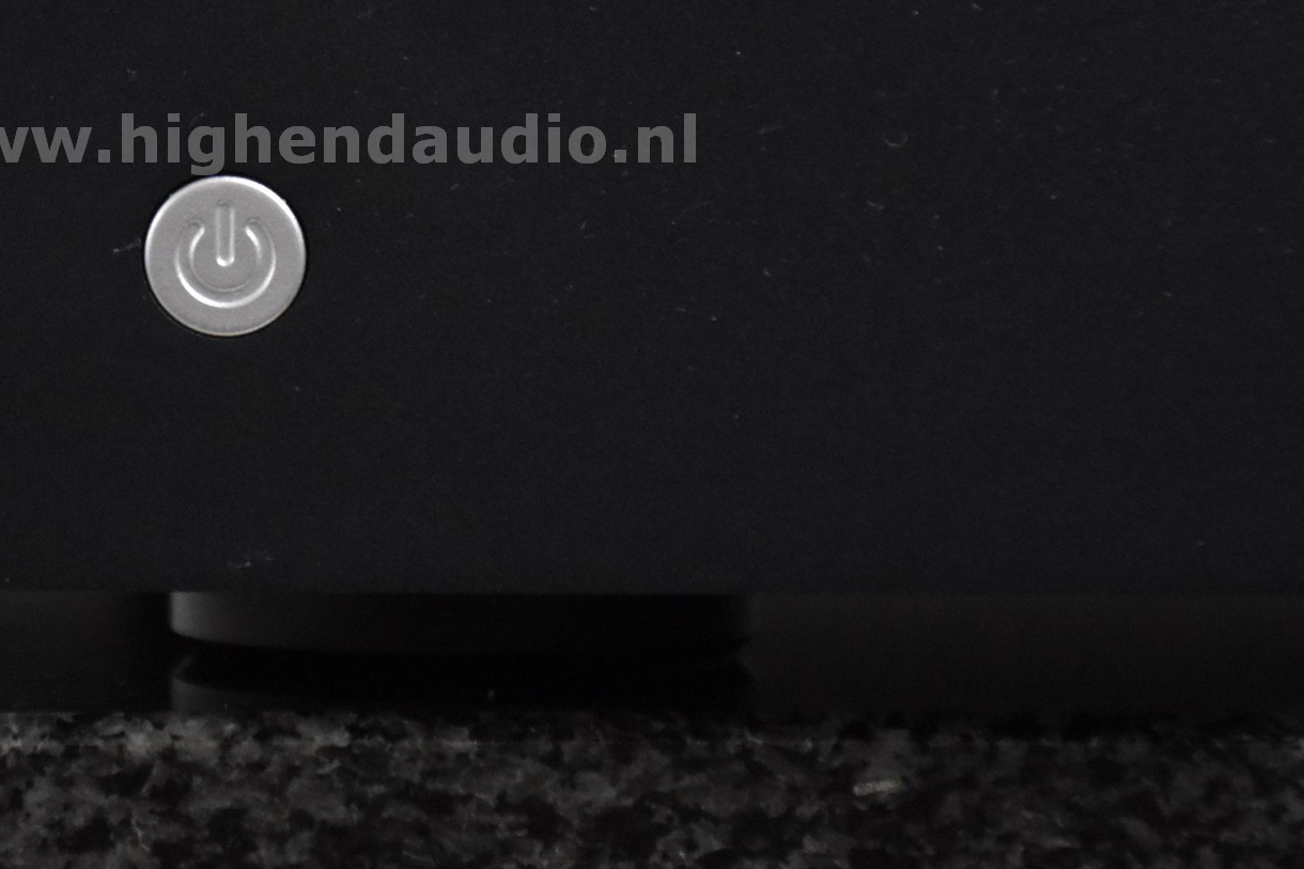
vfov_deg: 3.9
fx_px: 12784
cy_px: 137
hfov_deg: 5.8
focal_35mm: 353
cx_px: 261
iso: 2800
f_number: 5.6
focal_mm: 130
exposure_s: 1/60
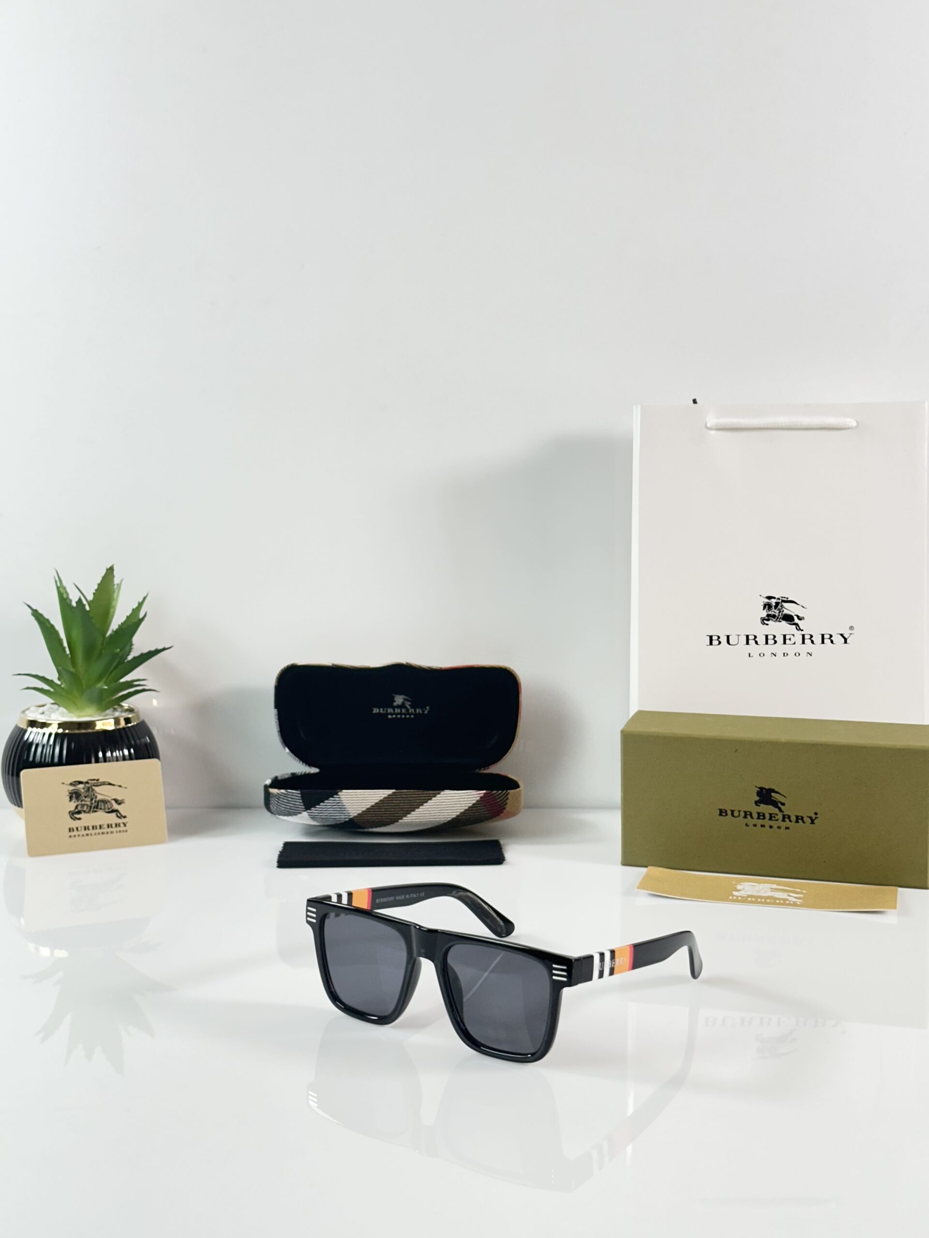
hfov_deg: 30.3
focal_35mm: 48
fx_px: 1718
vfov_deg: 39.7
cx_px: 464
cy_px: 619
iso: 80
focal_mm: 6.86
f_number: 1.78
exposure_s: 1/100
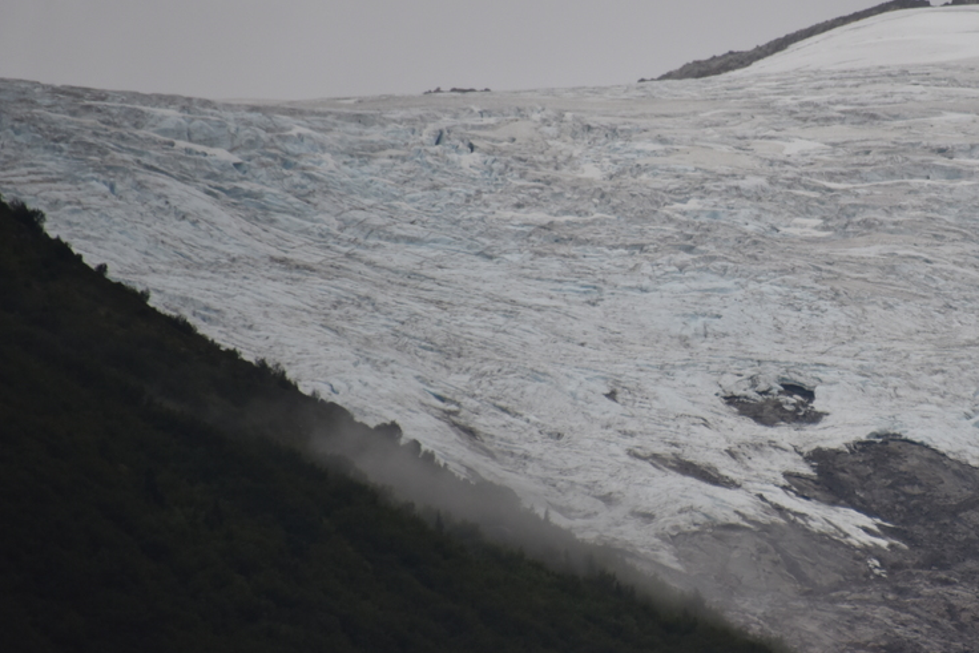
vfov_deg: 2.6
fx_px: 14197
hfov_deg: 3.9
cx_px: 817
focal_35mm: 522
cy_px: 266
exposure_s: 1/640
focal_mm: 300
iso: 400
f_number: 5.6
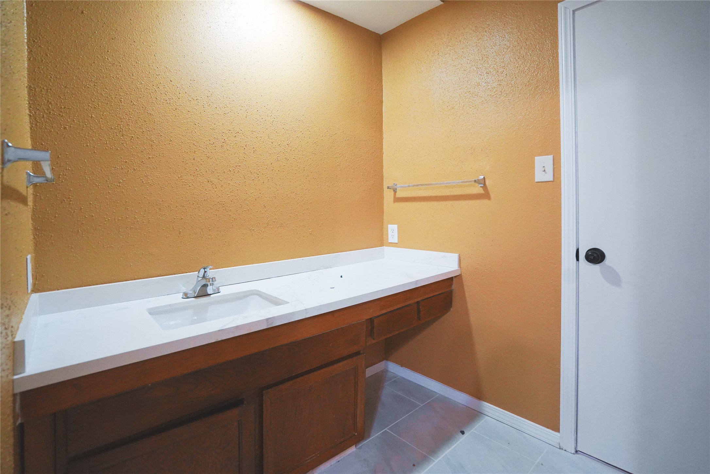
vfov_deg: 73.7
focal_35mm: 16
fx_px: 316
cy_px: 237
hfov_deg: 96.7
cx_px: 355
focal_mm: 16
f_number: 4
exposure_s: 1/160
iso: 4000
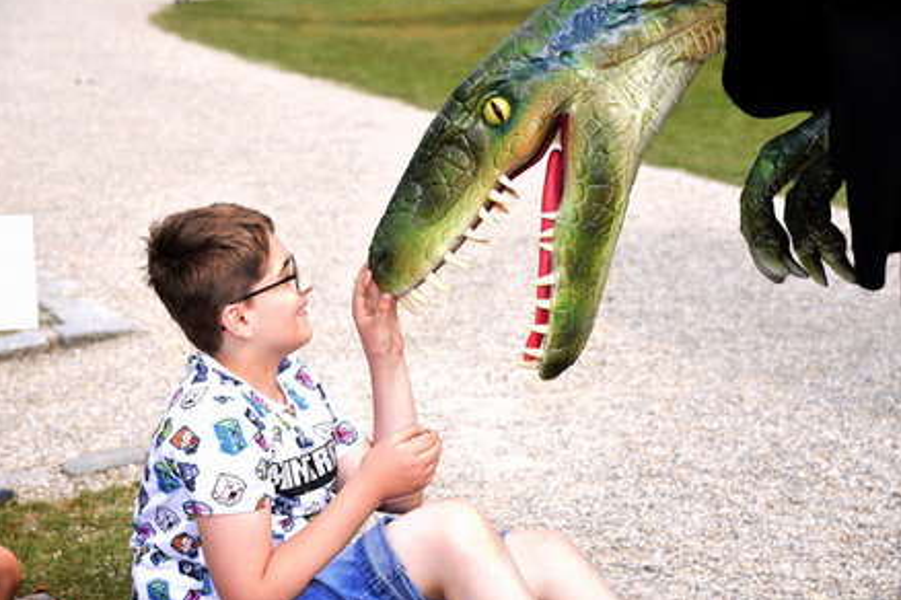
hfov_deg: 18.9
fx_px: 2703
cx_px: 447
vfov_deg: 12.7
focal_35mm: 108
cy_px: 296
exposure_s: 1/160
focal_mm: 105
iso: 320
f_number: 8
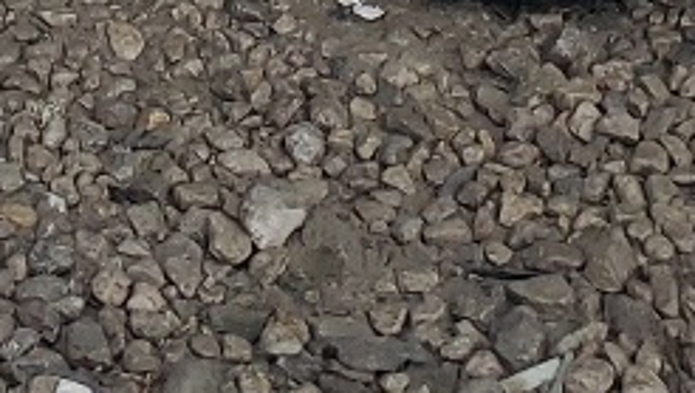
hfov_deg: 11.3
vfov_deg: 5.7
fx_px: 3395
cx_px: -271
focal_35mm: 184
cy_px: -1131
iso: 50
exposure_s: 1/1667
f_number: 1.5
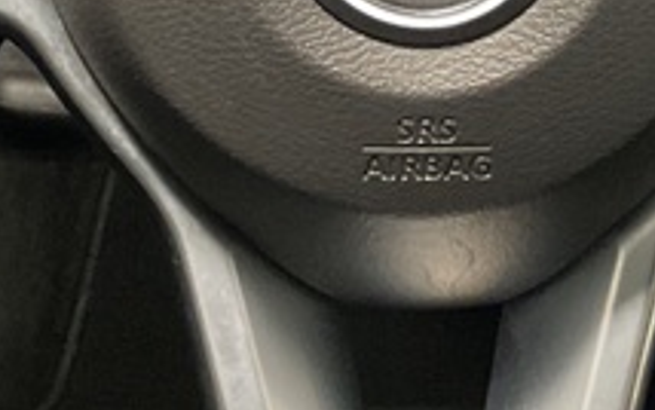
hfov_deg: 15.1
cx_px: 416
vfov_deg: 9.2
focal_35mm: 138
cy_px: -288
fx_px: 2465
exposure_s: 1/33
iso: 250
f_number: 1.8
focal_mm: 3
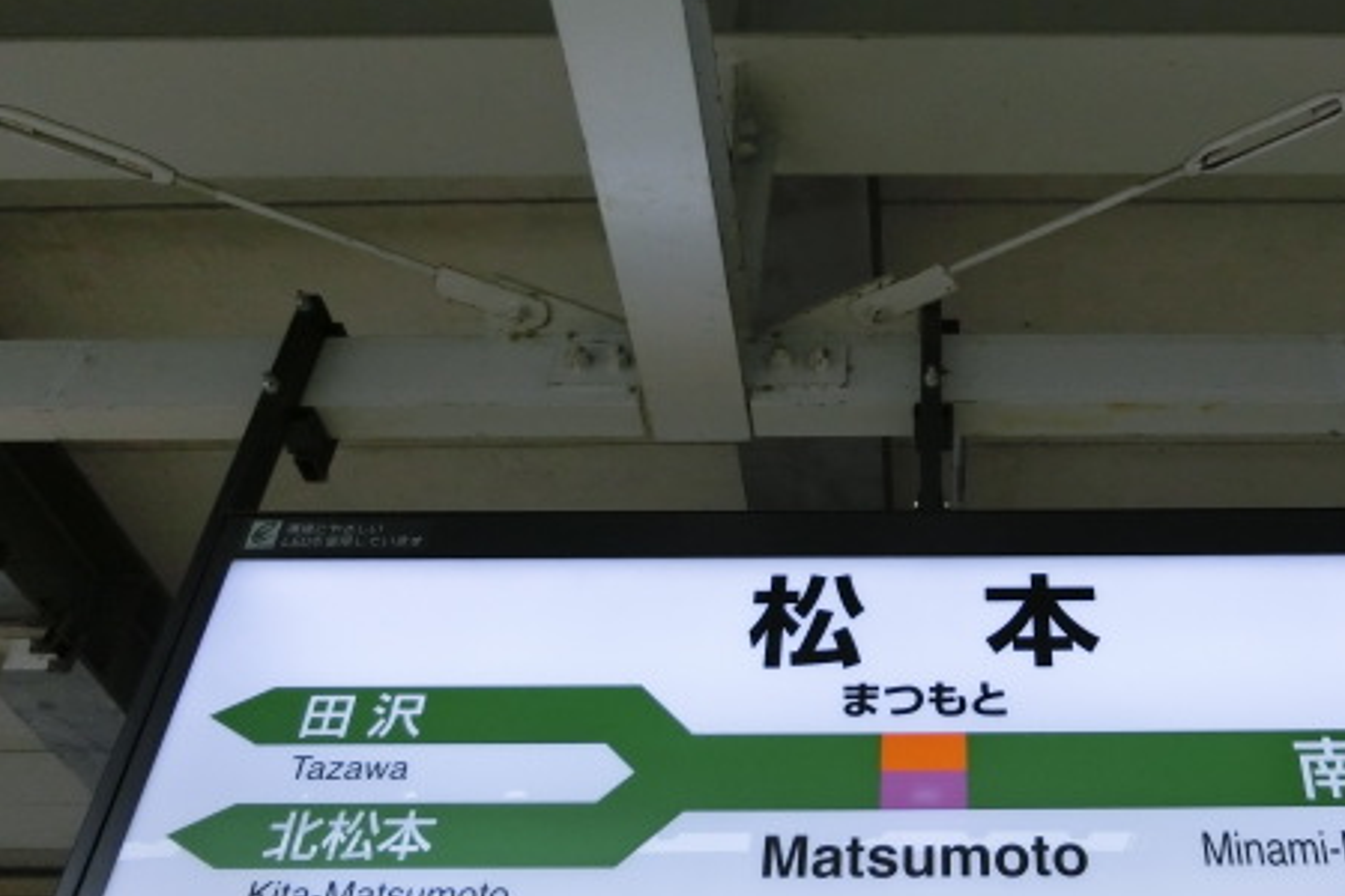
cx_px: 953
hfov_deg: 50.4
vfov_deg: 35.9
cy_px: 478
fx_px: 1382
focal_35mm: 37
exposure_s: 1/125
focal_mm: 4.5
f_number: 3.5
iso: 200
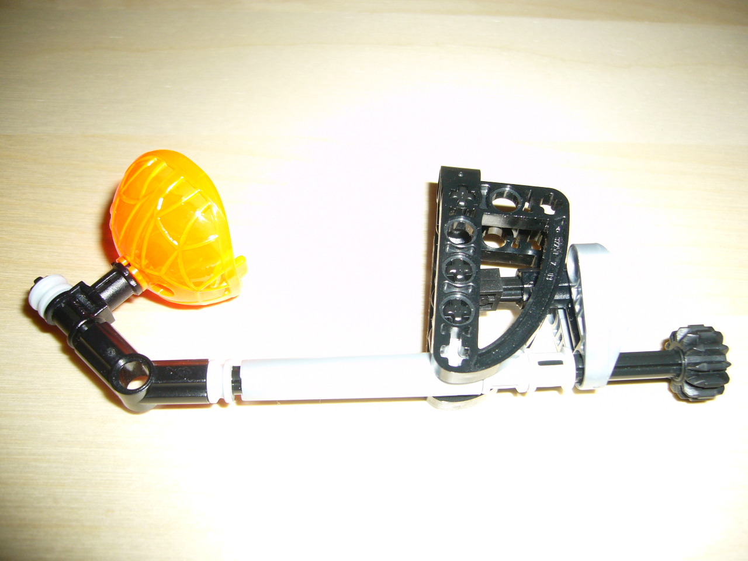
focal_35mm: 35
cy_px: 280
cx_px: 374
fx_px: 756
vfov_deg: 40.7
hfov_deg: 52.6
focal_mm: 5.8
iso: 100
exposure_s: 1/30
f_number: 2.8
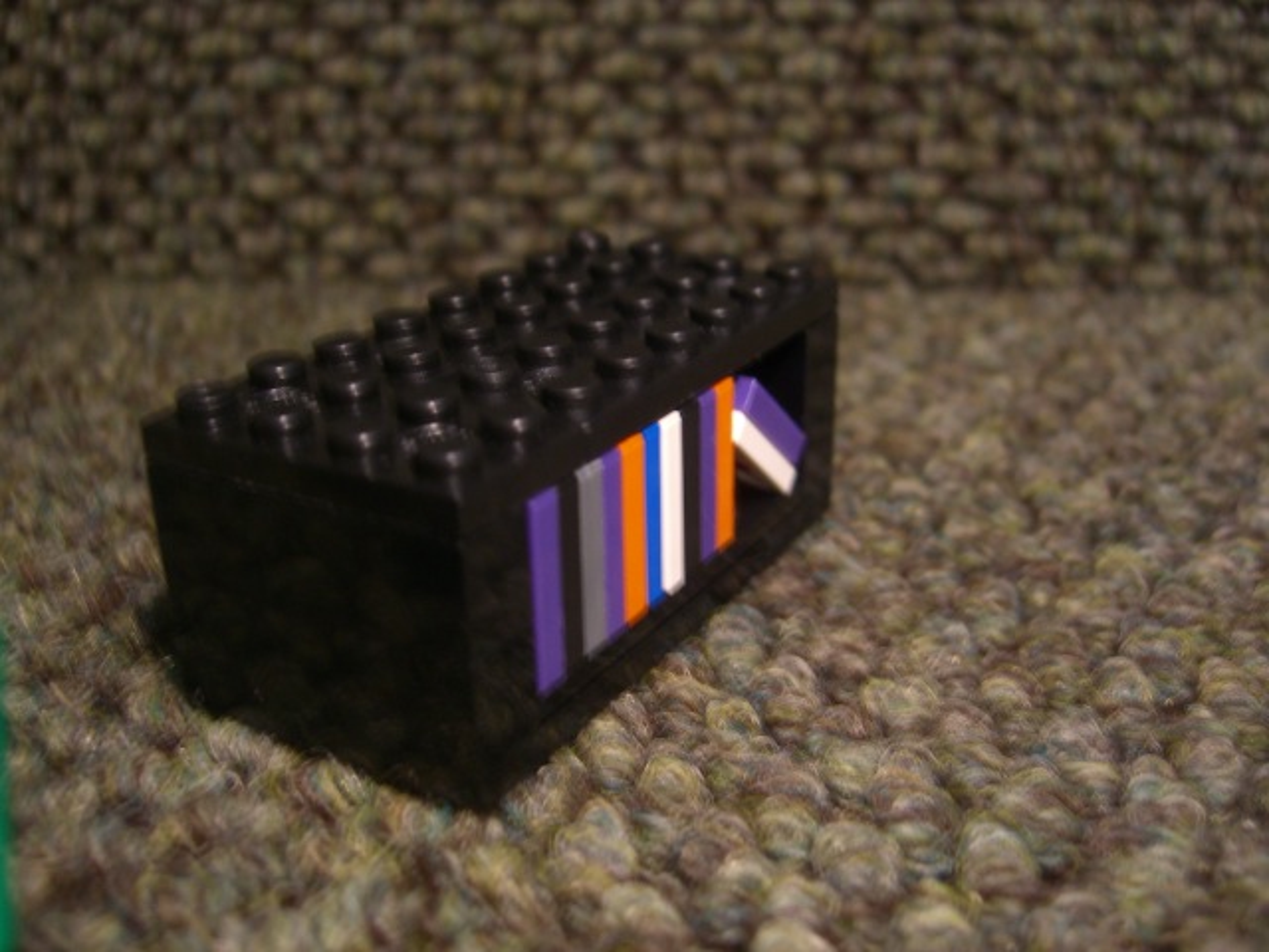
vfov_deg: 37.7
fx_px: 1393
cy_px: 476
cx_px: 634
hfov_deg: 49.0
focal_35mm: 38
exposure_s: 1/8
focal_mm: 7.9
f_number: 2.8
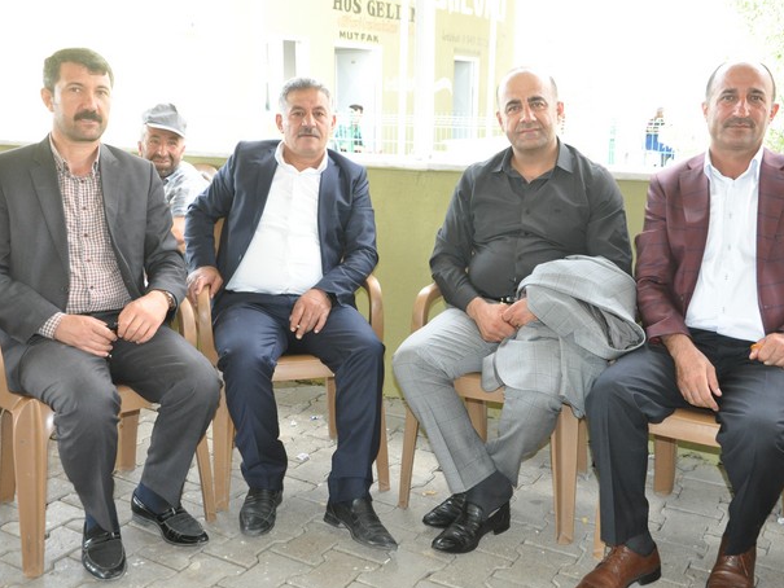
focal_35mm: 40
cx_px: 411
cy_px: 295
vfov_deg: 36.0
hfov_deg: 46.8
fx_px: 906
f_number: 6.3
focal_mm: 24
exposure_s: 1/200
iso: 1250
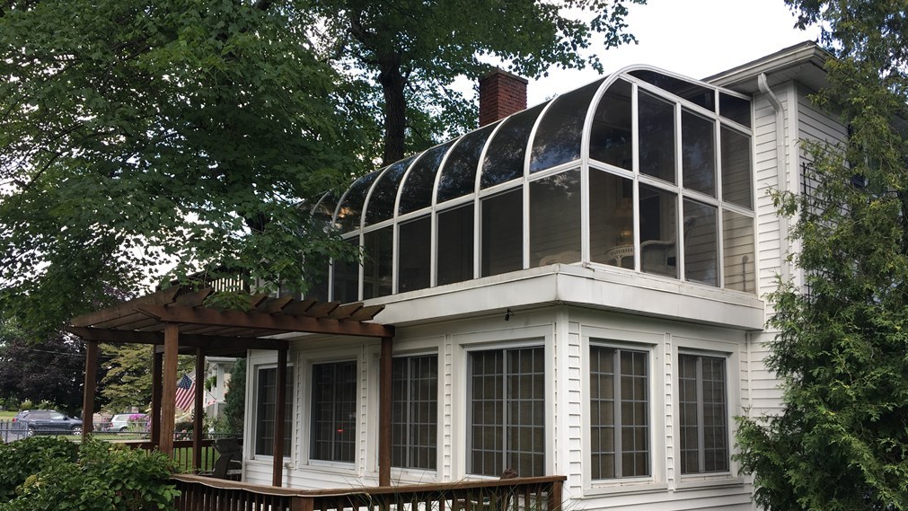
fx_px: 771
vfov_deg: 36.4
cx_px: 453
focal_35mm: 32
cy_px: 330
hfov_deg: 61.0
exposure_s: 1/165
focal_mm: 4.15
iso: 25
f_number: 2.2
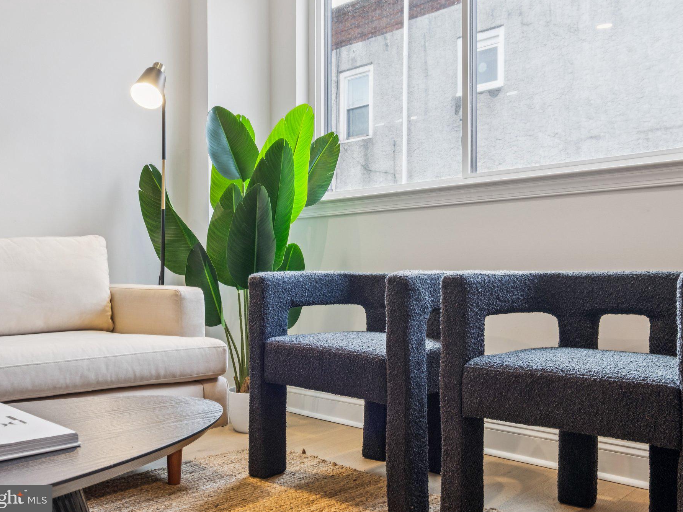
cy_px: 252
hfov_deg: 56.8
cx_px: 359
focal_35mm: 32
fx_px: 631
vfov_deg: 44.2
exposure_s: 1/9
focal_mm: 19.1
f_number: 8
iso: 250
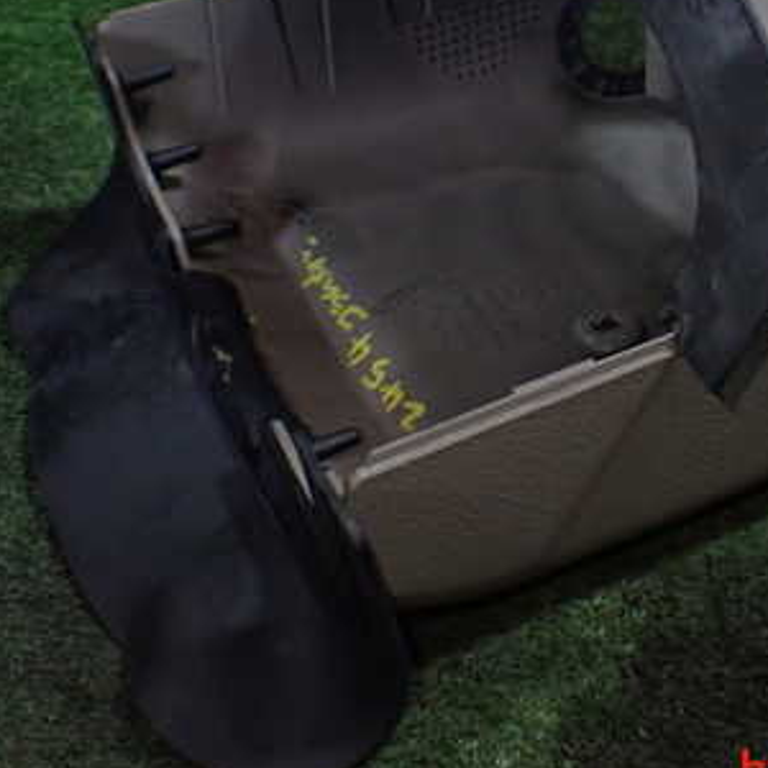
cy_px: 230
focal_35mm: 53
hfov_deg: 31.8
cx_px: 550
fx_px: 1330
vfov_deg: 31.8
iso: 500
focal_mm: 5.4
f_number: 2.3
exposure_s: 1/125
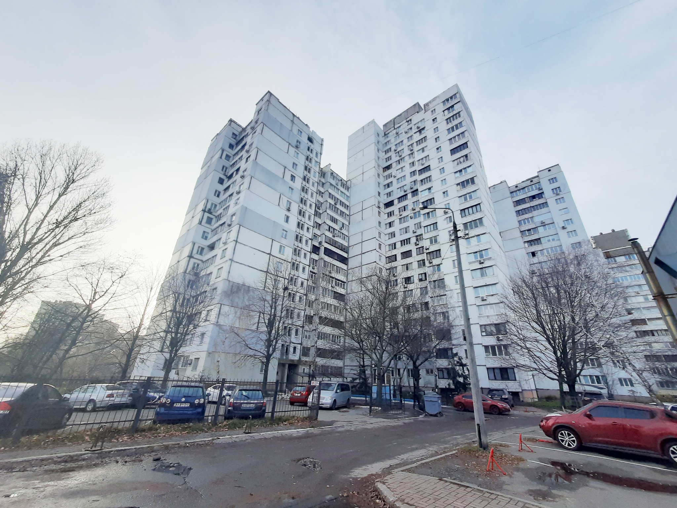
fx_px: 254
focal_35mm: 13
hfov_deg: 106.2
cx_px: 338
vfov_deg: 89.9
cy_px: 254
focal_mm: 1.42
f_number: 2.2
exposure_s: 1/499
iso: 40
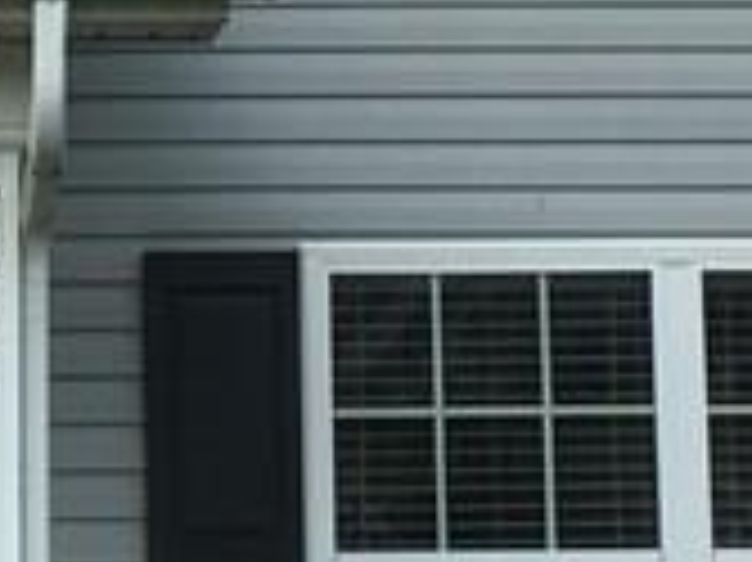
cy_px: -4
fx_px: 3864
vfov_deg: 8.3
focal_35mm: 178
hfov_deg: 10.9
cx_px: -140
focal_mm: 4.15
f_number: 2.2
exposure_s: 1/1789
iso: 25
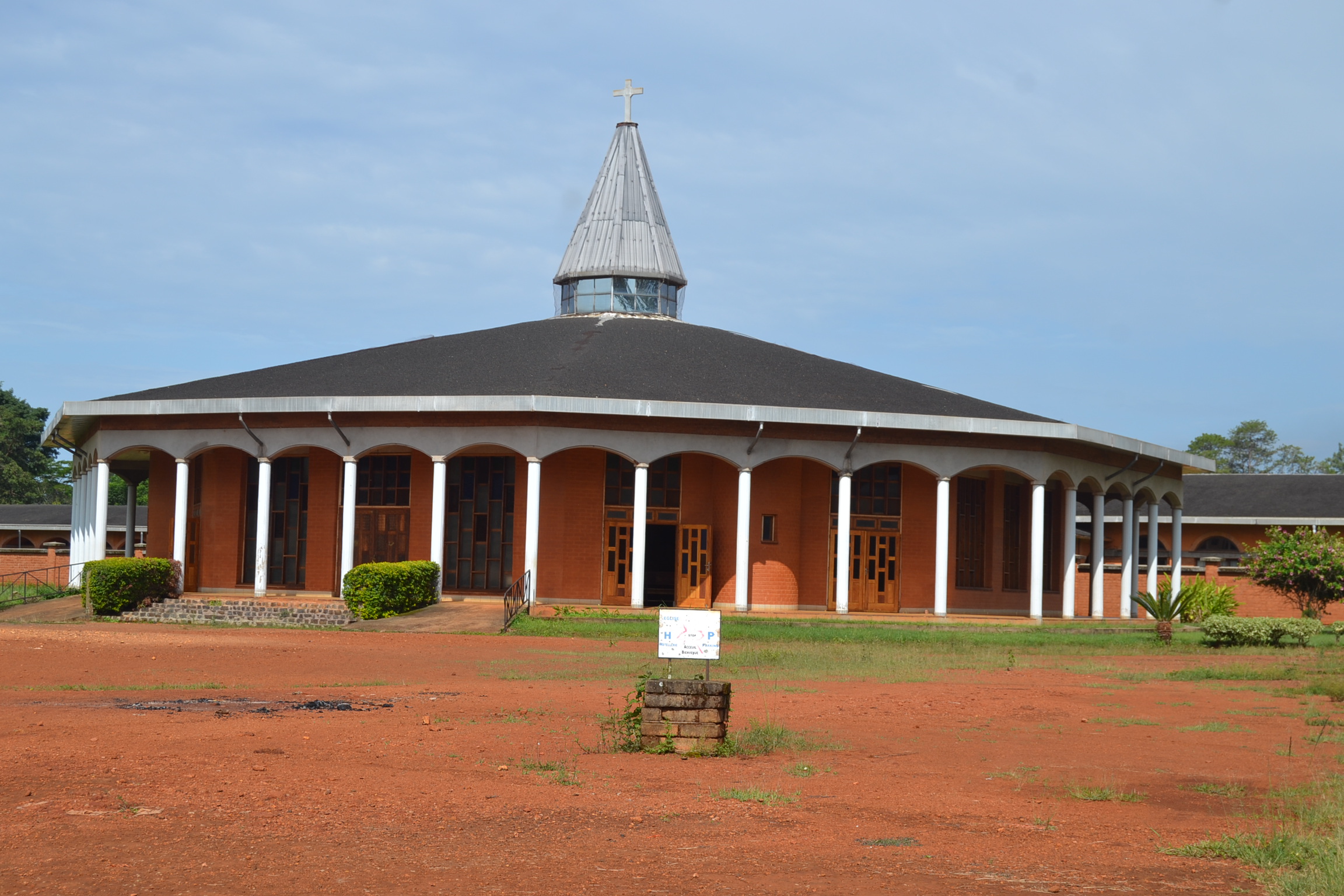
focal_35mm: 57
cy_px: 448
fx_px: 2128
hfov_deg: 35.1
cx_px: 672
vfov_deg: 23.8
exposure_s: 1/250
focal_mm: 38
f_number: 8
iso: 100
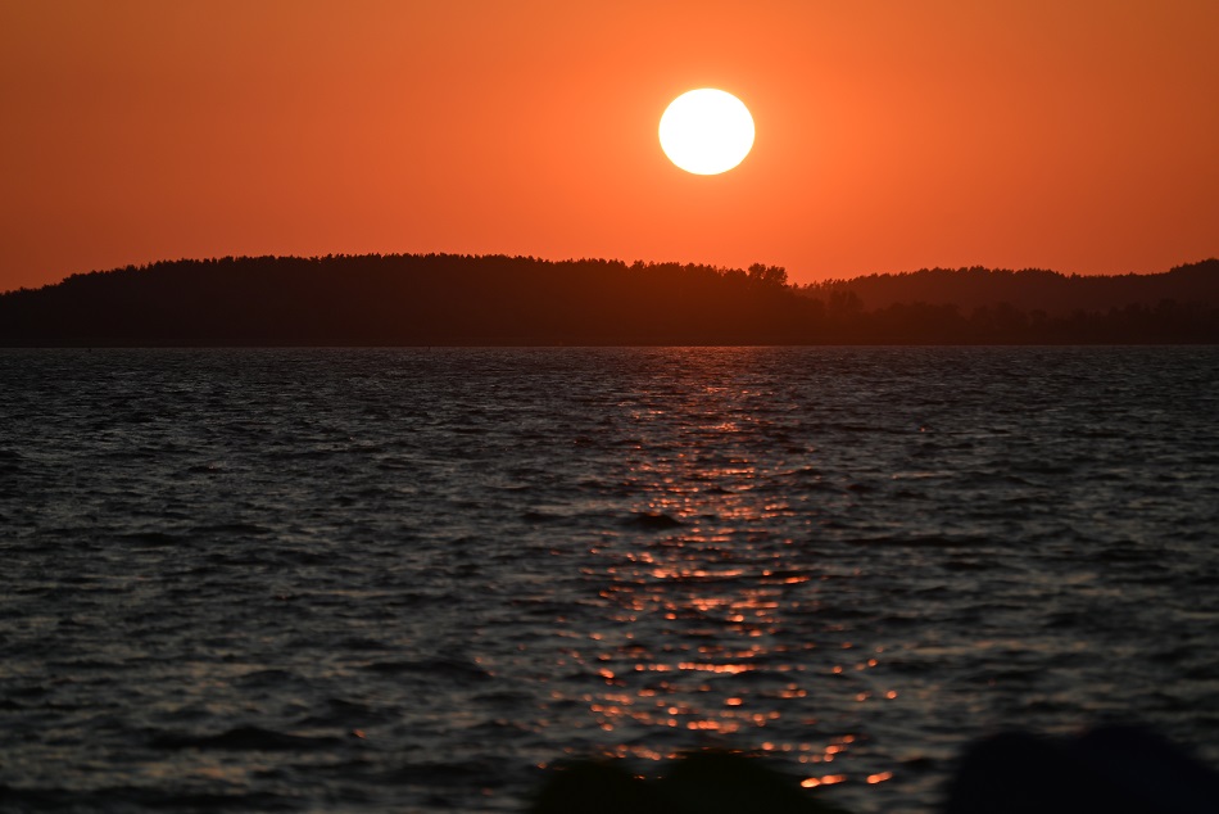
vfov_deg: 4.6
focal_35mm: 300
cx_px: 610
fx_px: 10161
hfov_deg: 6.9
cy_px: 407
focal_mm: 300
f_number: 5.6
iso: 140
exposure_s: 1/1000
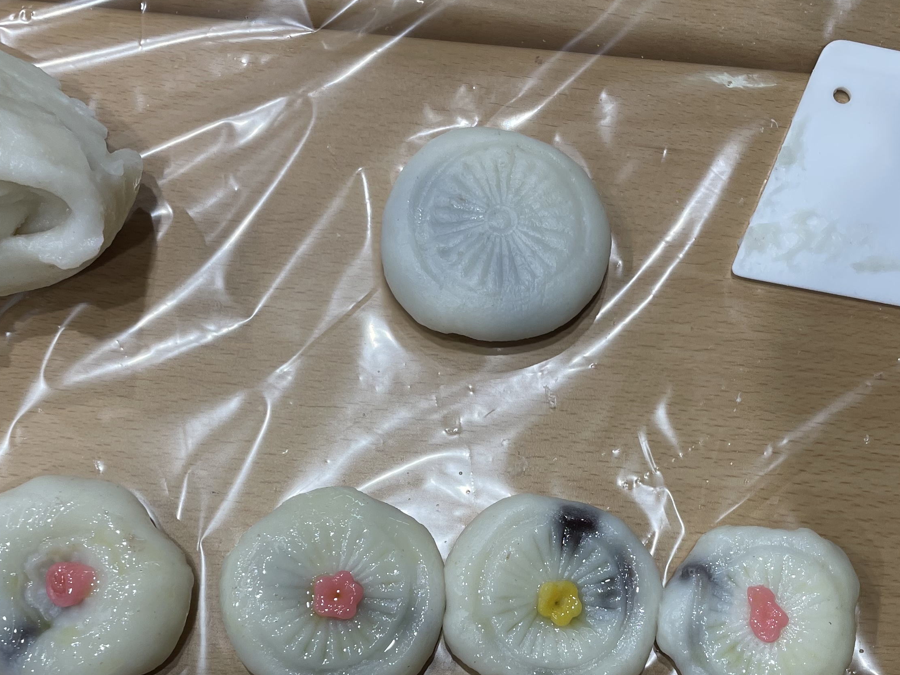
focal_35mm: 47
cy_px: 534
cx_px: 498
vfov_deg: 30.2
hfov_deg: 40.4
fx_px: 1222
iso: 32
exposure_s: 1/120
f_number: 1.6
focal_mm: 4.2
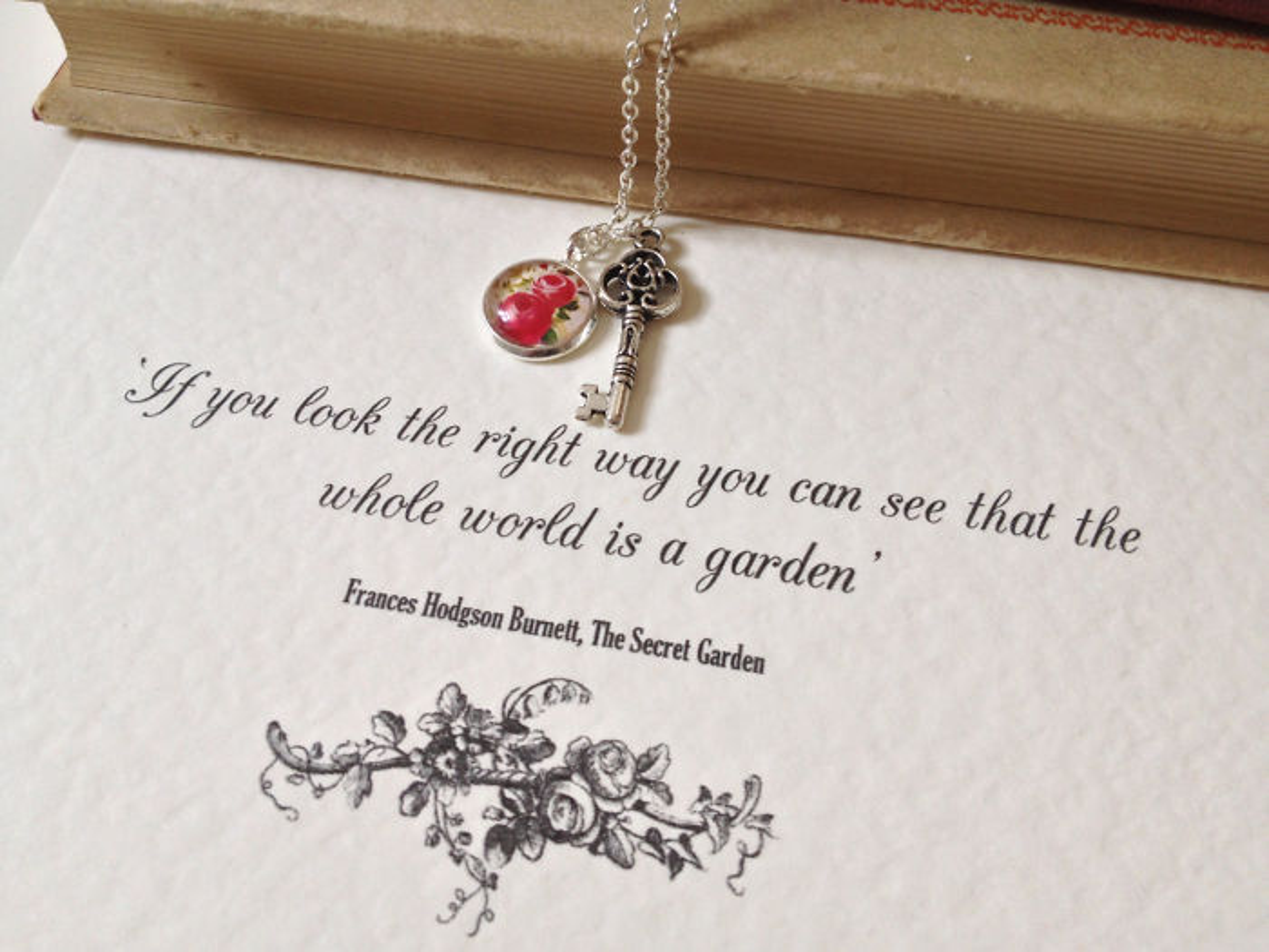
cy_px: 476
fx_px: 1283
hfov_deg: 52.6
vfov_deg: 40.7
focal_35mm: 35
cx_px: 634
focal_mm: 4.28
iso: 64
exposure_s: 1/60
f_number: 2.4
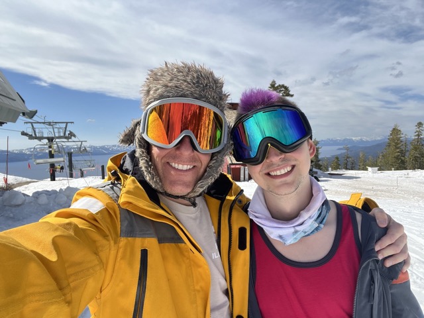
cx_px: 212
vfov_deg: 58.9
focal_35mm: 23
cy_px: 159
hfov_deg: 73.9
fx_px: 282
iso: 32
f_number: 2.2
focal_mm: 2.71
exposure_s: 1/806
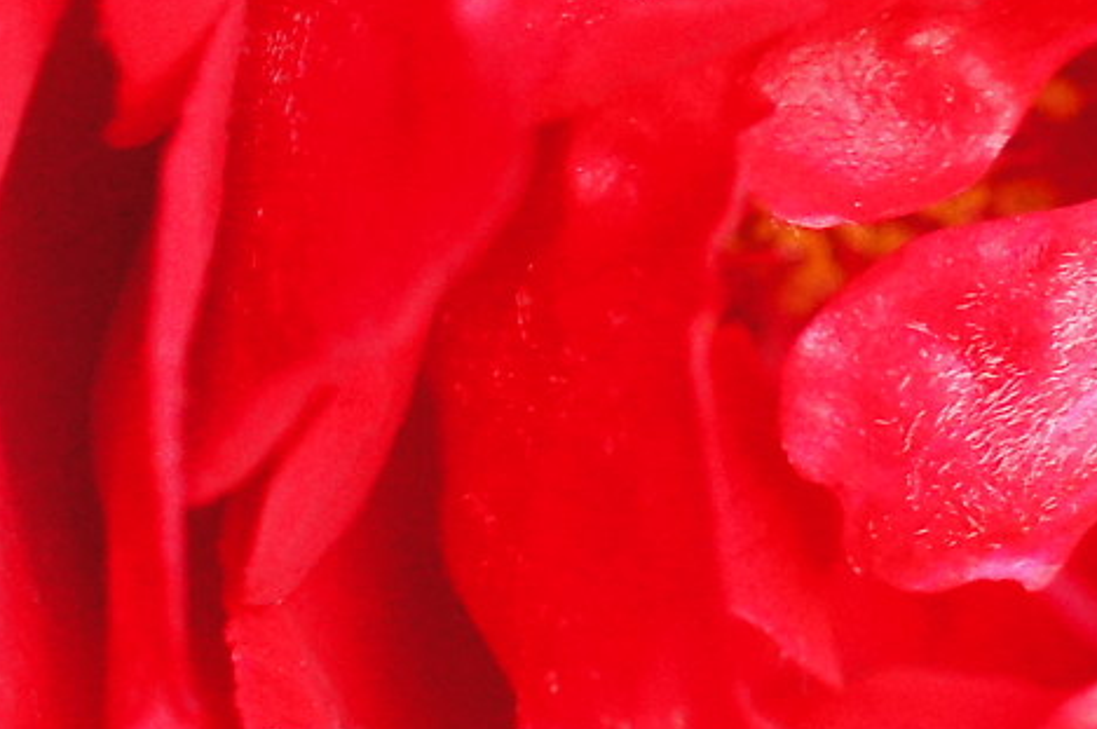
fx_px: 14063
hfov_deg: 4.5
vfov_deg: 3.0
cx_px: 1200
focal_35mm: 462
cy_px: 114
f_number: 4
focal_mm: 60
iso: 1250
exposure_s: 1/100
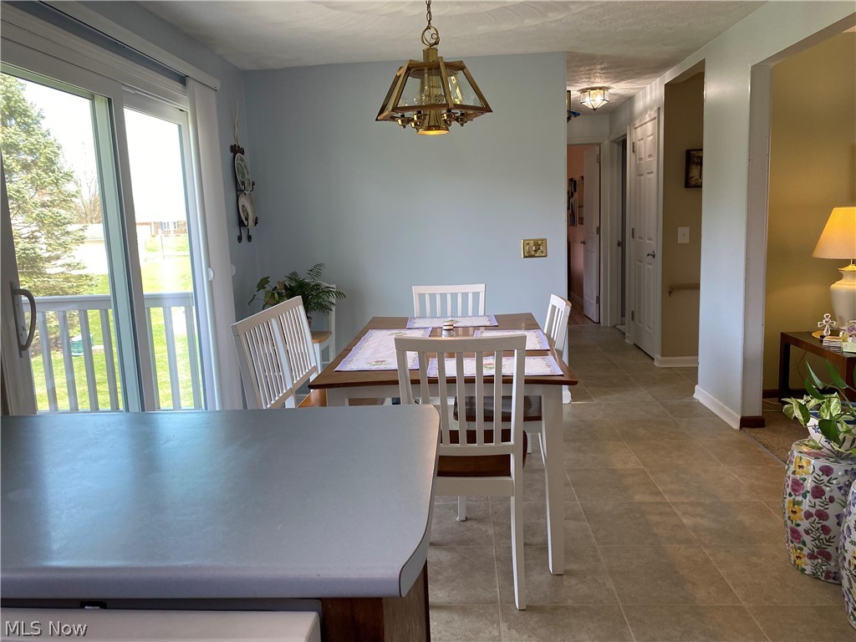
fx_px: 643
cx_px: 428
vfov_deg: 53.1
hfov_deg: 67.3
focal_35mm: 26
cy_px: 321
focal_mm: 4.25
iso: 100
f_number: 1.8
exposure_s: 1/120
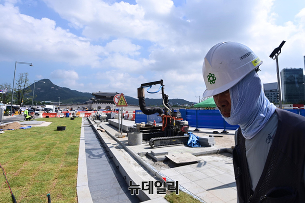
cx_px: 152
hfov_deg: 96.7
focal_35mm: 16
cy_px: 102
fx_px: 136
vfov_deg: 73.8
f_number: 11
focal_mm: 16
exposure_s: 1/320
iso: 200
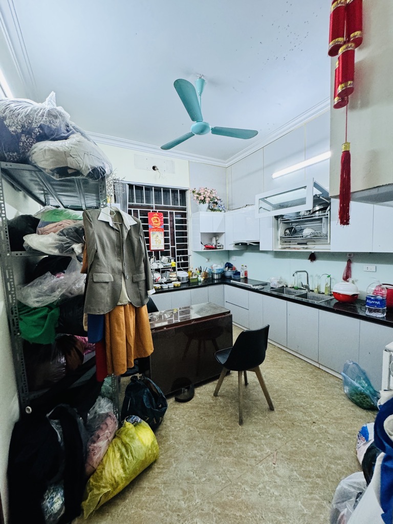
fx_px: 212
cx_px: 196
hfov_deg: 85.7
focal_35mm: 14
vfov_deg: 102.1
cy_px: 262
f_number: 2.2
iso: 250
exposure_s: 1/50
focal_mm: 2.22
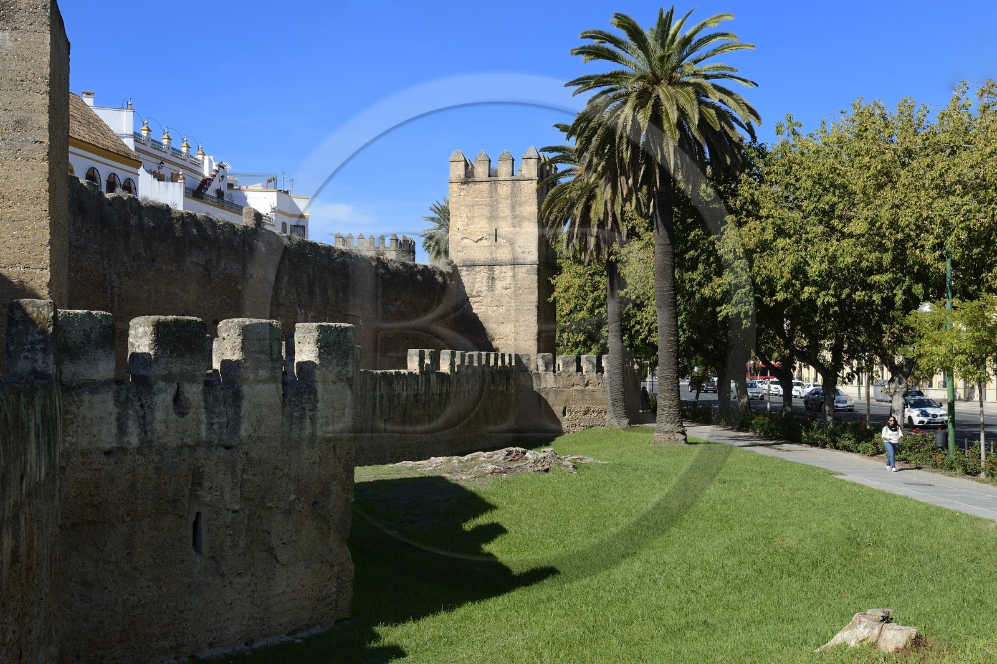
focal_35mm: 44
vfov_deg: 30.5
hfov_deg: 44.5
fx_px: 1218
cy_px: 332
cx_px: 498
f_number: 8
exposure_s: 1/250
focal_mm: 44
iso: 200
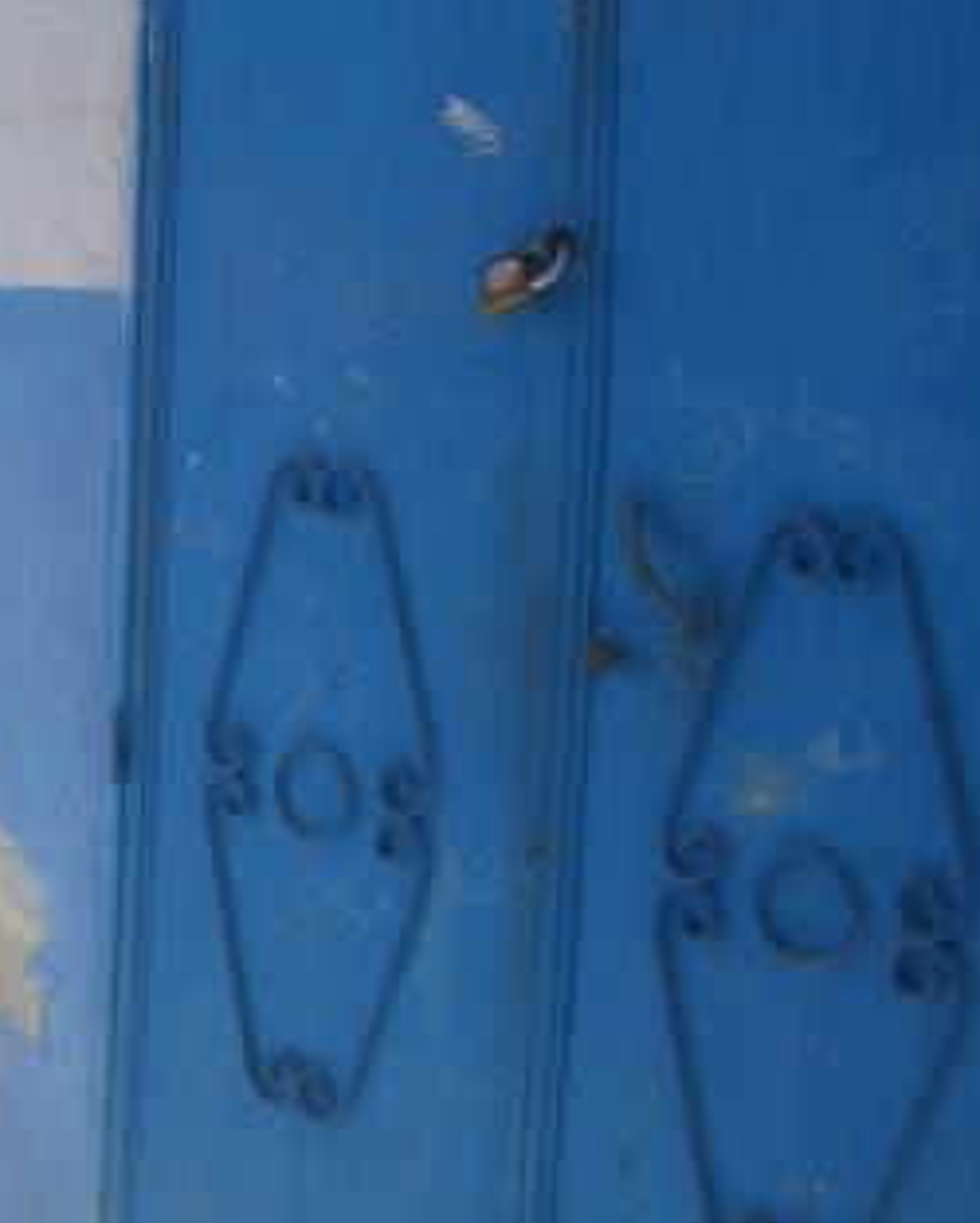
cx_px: -227
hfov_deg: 20.3
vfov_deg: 26.9
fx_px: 2535
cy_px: 376
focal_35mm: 70
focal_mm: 5.8
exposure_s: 1/250
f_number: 4.3
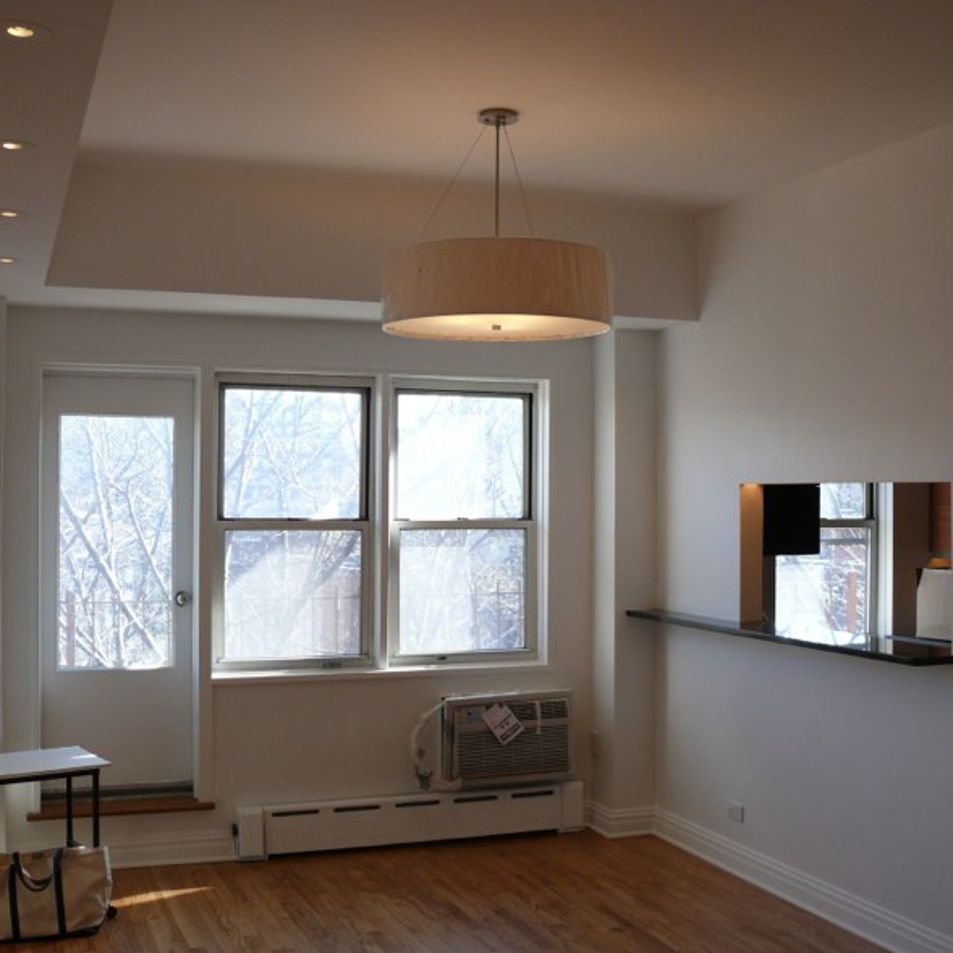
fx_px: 1308
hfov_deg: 40.0
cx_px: 495
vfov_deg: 40.0
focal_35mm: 42
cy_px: 479
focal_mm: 7.4
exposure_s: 1/100
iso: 100
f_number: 2.8
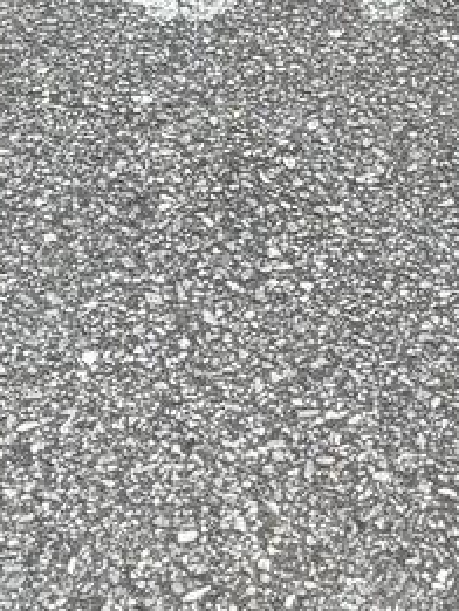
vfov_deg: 11.2
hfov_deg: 10.5
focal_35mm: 141
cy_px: -943
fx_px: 2491
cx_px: 192
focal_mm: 6.76
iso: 80
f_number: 1.78
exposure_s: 1/651
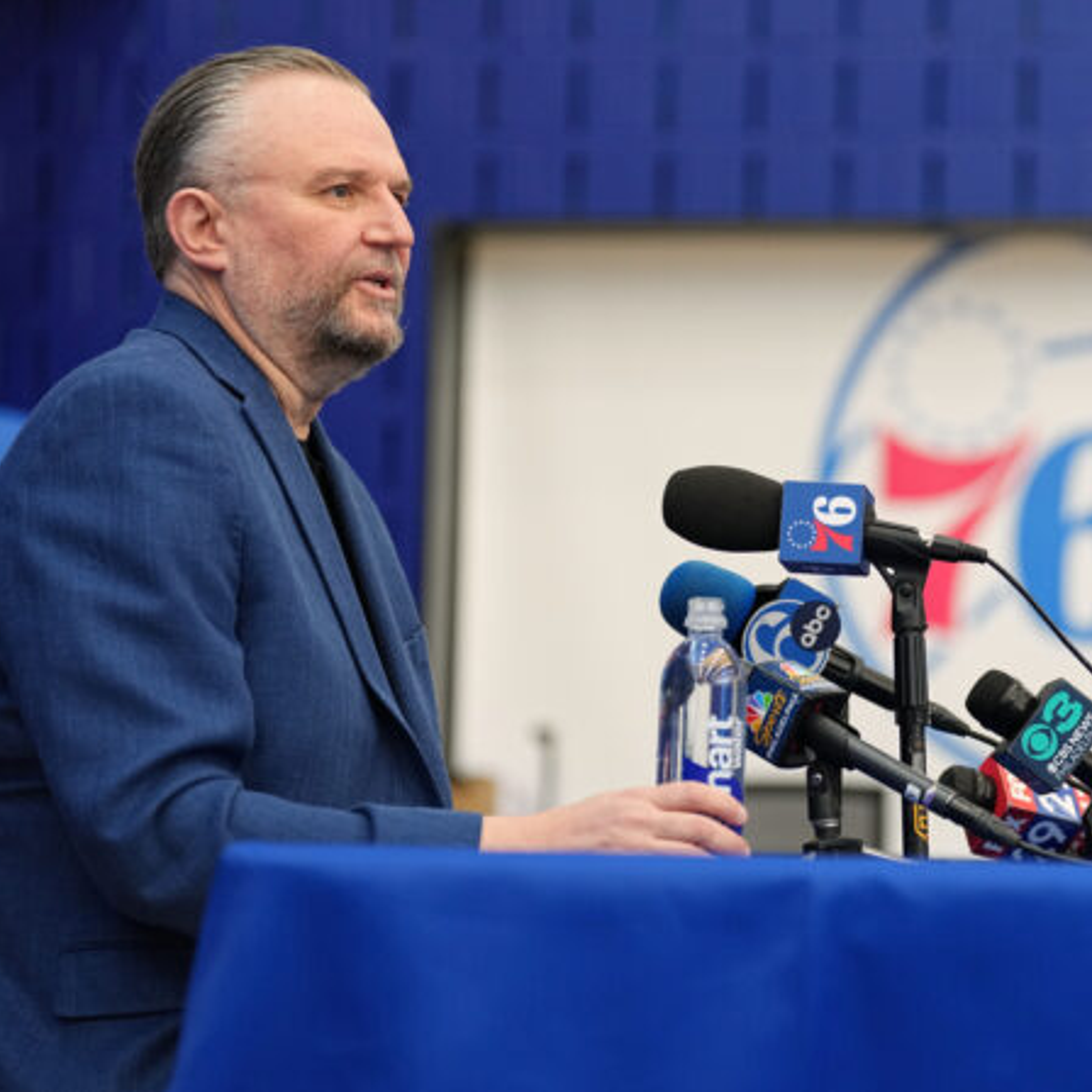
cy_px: 546
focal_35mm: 132
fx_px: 4711
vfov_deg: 13.2
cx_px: 745
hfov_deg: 13.2
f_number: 2.8
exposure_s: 1/320
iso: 1000
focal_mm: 103
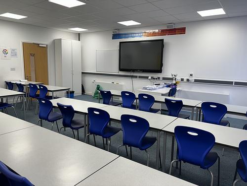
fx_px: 186
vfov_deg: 53.1
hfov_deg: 67.3
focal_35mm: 26
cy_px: 93
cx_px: 124
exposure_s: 1/100
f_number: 1.6
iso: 80
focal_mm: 5.96
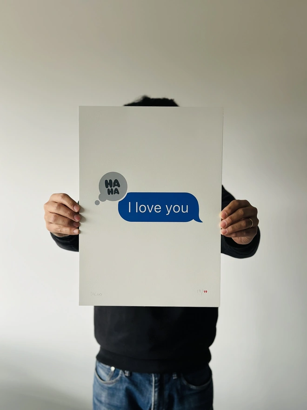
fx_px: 568
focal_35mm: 48
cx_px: 154
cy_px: 205
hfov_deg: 30.3
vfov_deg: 39.7
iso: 125
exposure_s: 1/60
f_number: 1.78
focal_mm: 6.86
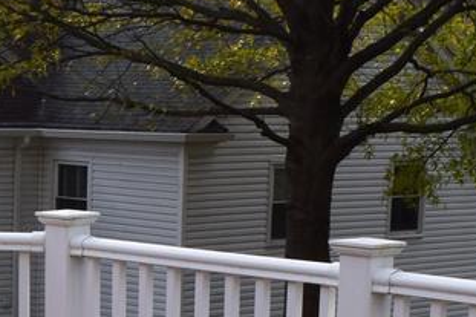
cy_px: 539
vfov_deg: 10.4
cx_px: -64
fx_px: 1652
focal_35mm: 125
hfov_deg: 15.9
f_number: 10
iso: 400
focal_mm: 18
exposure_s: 1/250
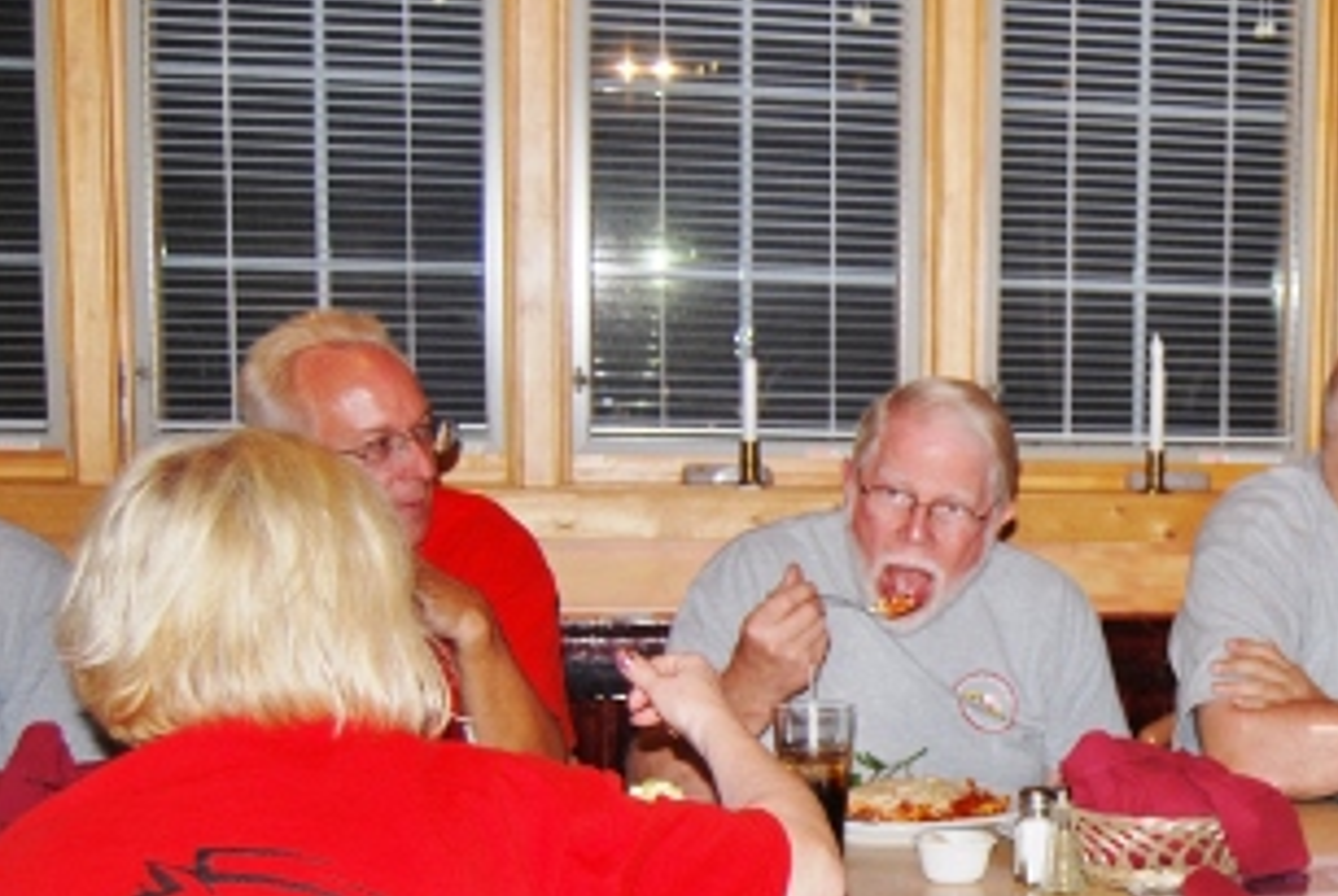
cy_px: 743
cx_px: 1351
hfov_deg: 26.5
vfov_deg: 18.8
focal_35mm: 72
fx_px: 2681
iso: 200
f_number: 3.8
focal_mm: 23
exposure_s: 1/60
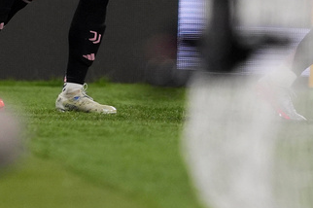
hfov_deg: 1.6
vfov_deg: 1.1
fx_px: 11057
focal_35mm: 1273
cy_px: -97
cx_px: 210
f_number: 2.8
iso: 2000
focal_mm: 400
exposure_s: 1/2000
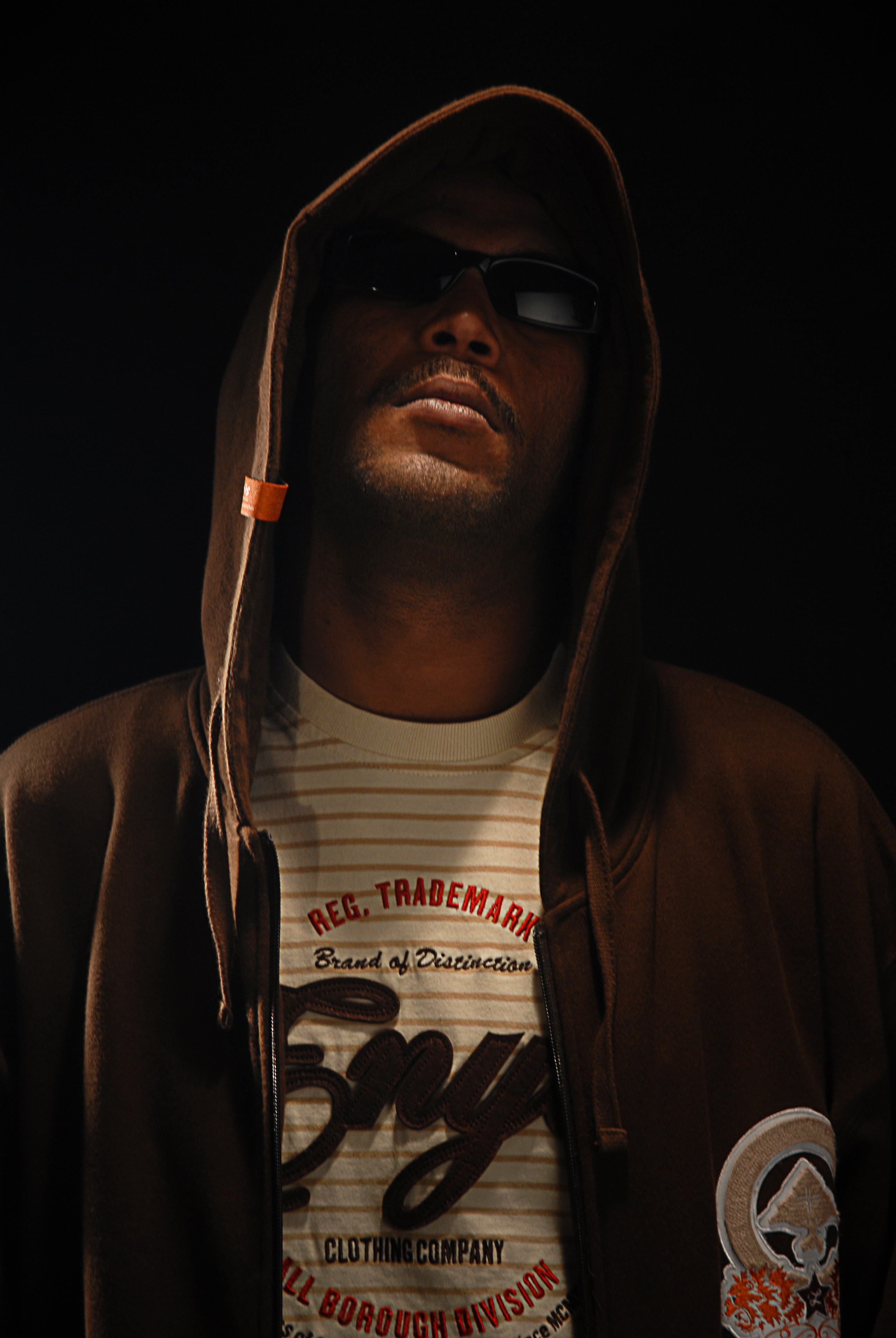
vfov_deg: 21.9
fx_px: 3462
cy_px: 669
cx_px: 448
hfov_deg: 14.7
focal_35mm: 93
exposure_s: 1/50
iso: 160
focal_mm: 62
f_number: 4.5
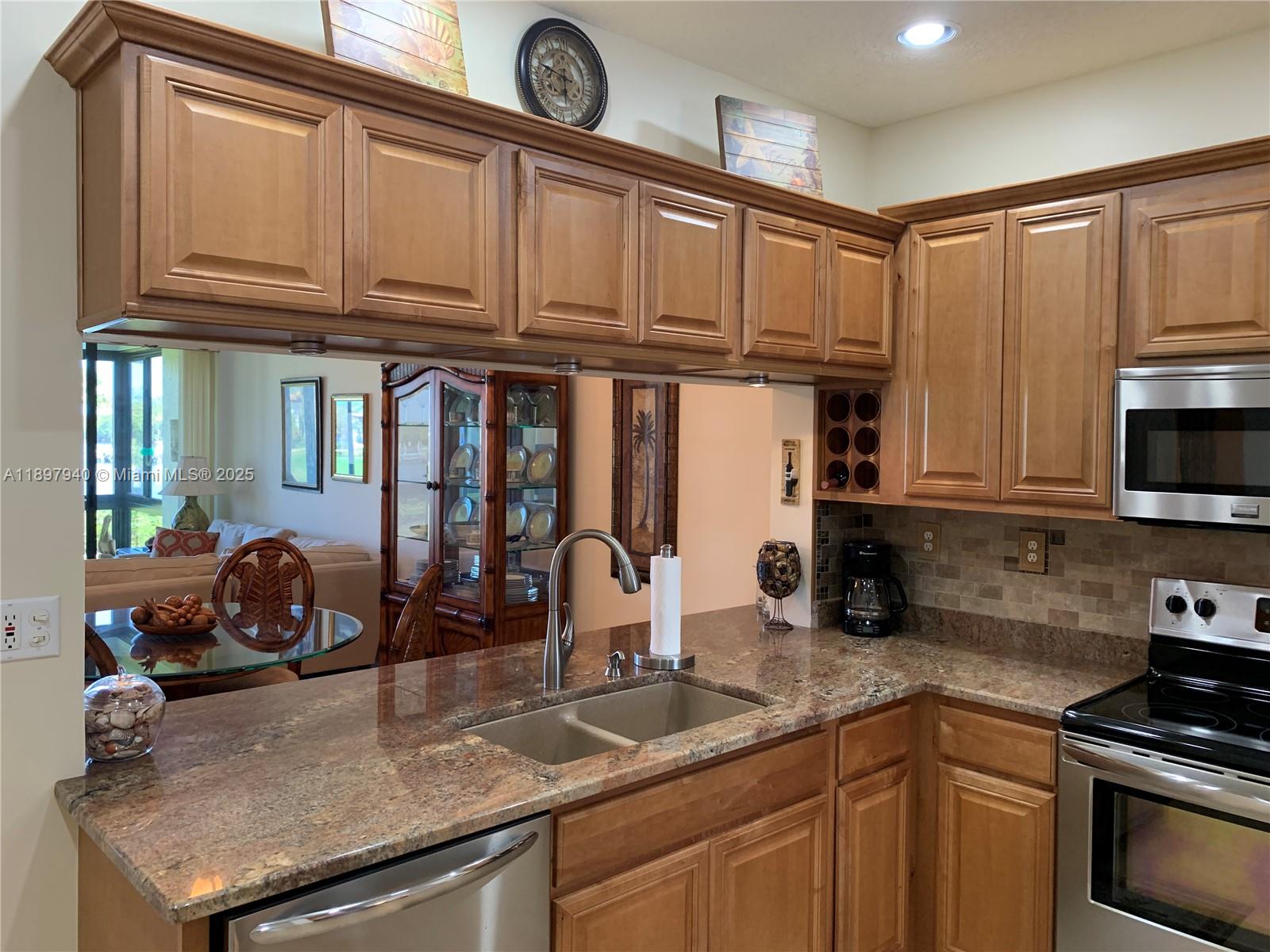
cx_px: 635
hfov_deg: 67.3
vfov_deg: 53.1
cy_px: 476
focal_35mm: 26
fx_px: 954
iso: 160
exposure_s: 1/60
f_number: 1.8
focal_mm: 4.25
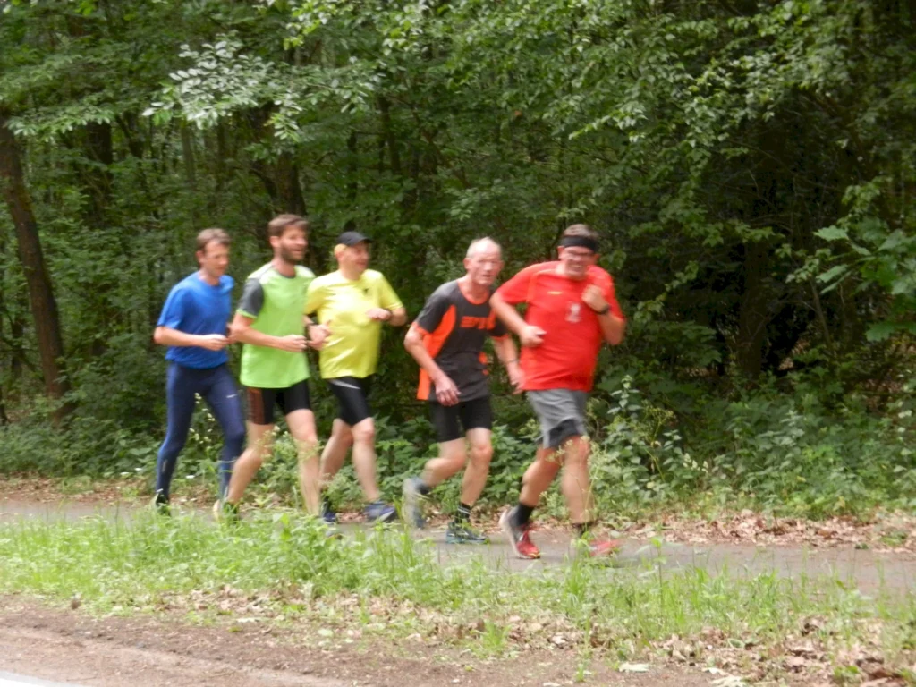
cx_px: 458
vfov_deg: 14.0
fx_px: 2805
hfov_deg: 18.5
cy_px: 344
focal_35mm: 106
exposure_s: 1/40
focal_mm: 19.1
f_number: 5
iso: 800
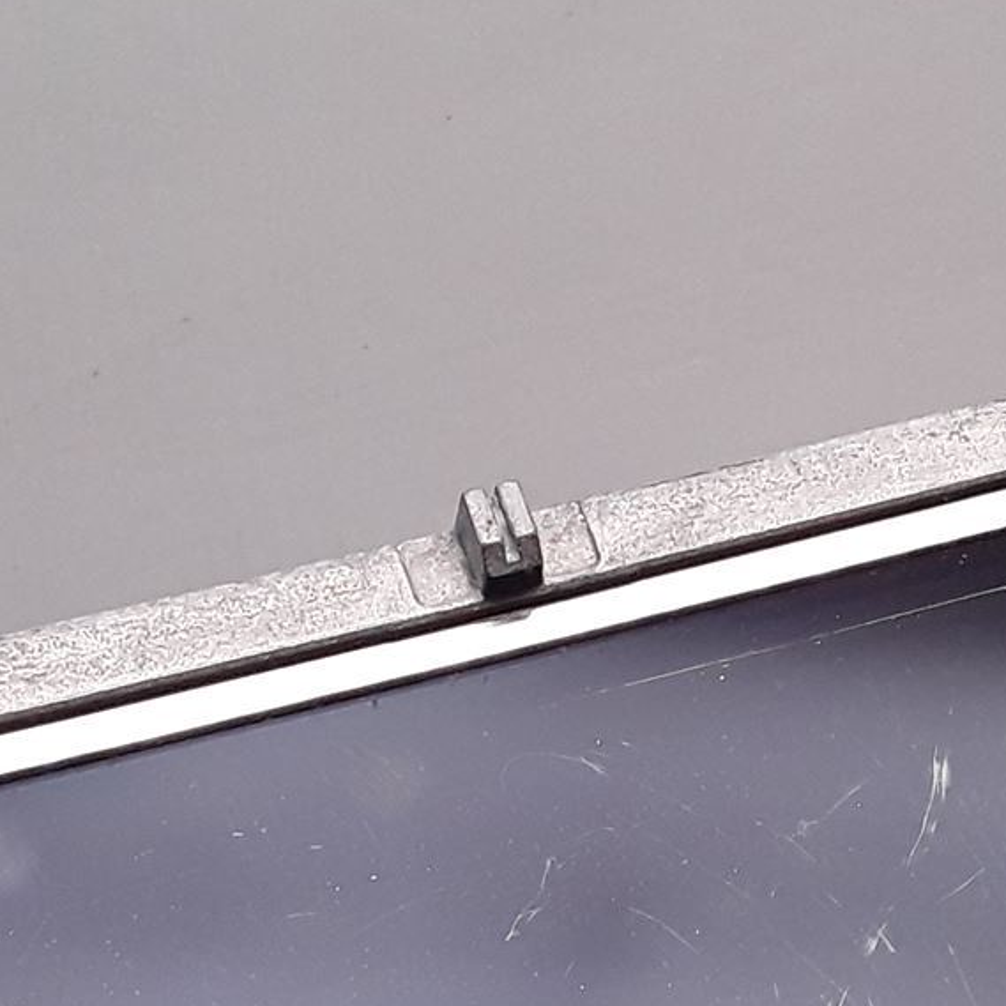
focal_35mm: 89
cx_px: 608
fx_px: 2926
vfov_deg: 18.7
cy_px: 1139
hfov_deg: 19.5
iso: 100
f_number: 1.9
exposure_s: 1/159
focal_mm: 2.91
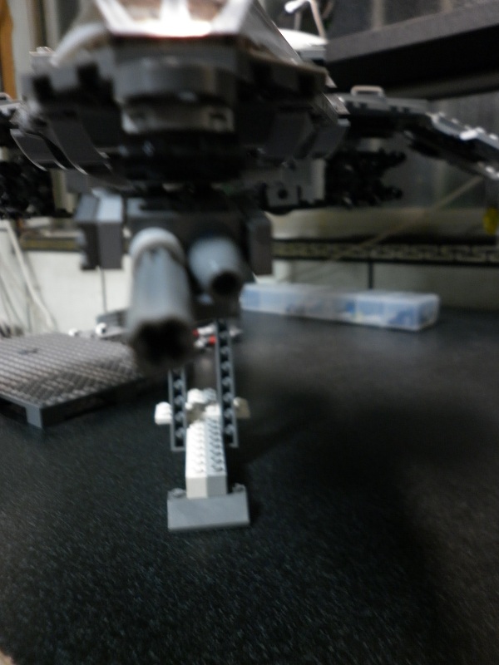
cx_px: 250
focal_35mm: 28
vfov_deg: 63.4
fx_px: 538
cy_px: 332
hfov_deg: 49.7
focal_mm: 5
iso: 200
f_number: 2.8
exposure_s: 1/13
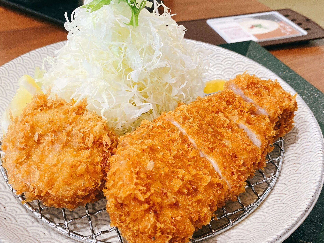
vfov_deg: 40.7
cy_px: 116
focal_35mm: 35
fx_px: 328
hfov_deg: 52.6
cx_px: 151
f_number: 1.8
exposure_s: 1/60
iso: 200
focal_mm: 4.25
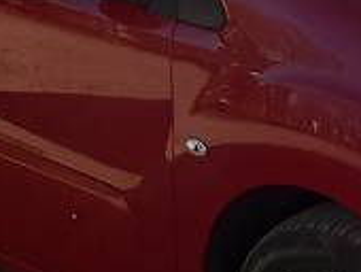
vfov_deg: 12.1
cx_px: 365
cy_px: 74
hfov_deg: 15.8
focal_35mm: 122
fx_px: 1274
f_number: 1.7
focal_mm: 3.9
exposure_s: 1/494
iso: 40
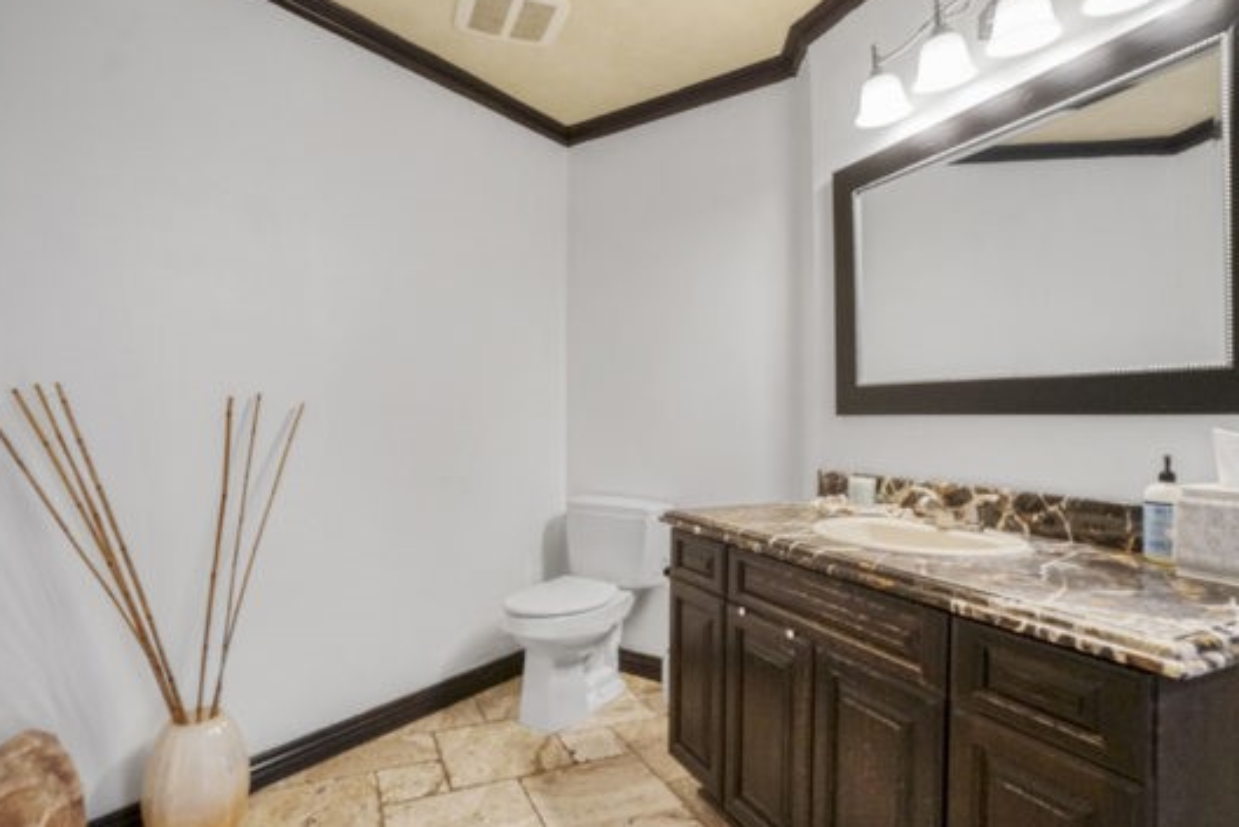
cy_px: 438
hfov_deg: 93.2
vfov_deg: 70.4
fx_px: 585
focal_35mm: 17
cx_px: 632
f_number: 10
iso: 6400
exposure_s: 1/30
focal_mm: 10
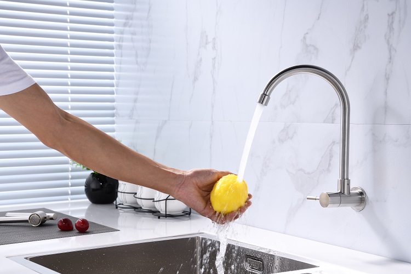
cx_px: 206
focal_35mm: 70
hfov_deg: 28.8
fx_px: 799
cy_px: 137
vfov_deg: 19.5
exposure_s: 1/100
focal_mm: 70
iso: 100
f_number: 10
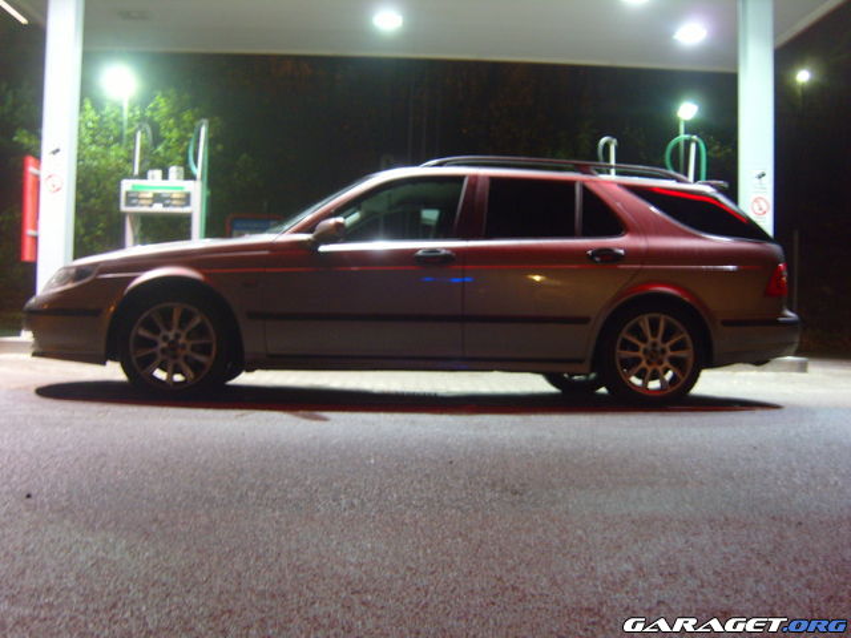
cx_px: 426
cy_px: 319
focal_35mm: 35
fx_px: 860
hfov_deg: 52.6
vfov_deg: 40.7
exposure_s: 1/4
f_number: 2.8
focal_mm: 7.4
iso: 200
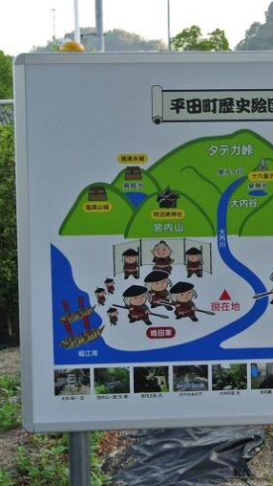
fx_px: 1325
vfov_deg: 20.7
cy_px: 244
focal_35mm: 103
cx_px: 293
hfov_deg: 11.6
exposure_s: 1/60
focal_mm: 24.4
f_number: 5.3
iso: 110
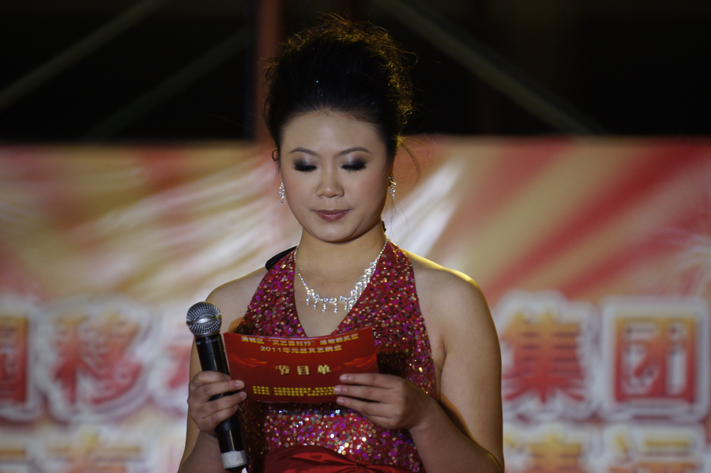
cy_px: 236
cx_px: 356
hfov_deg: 2.8
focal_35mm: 750
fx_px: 14796
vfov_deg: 1.8
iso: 400
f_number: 8
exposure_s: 1/50
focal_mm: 500
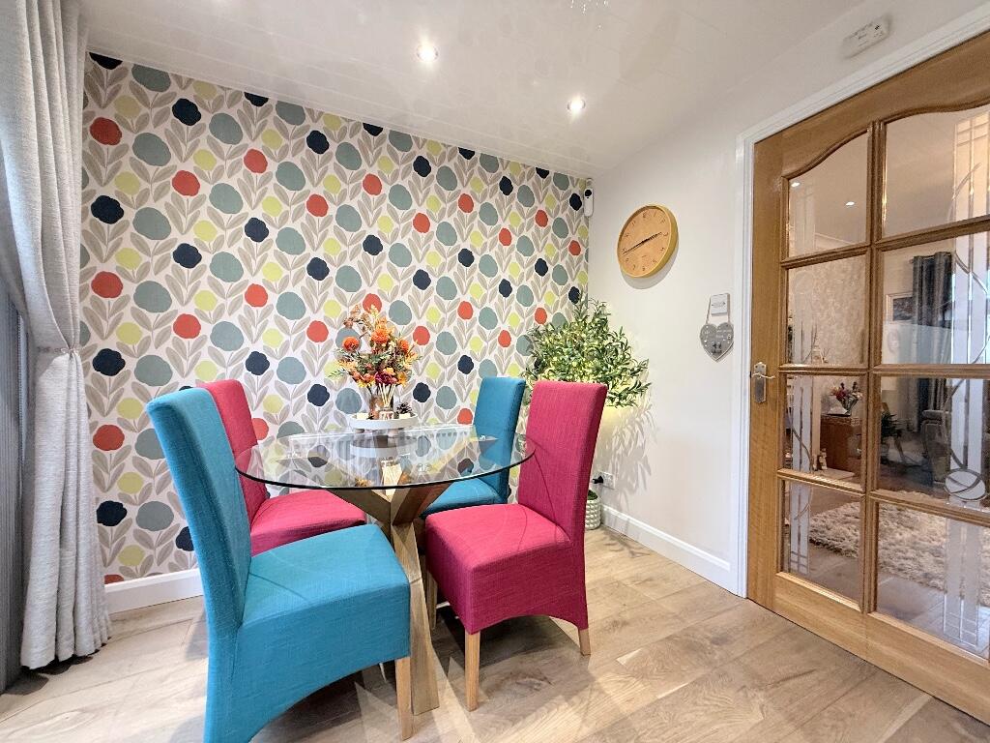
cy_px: 372
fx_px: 400
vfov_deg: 85.7
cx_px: 495
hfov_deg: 102.1
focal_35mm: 14
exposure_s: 1/50
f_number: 2.2
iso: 250
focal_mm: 2.22
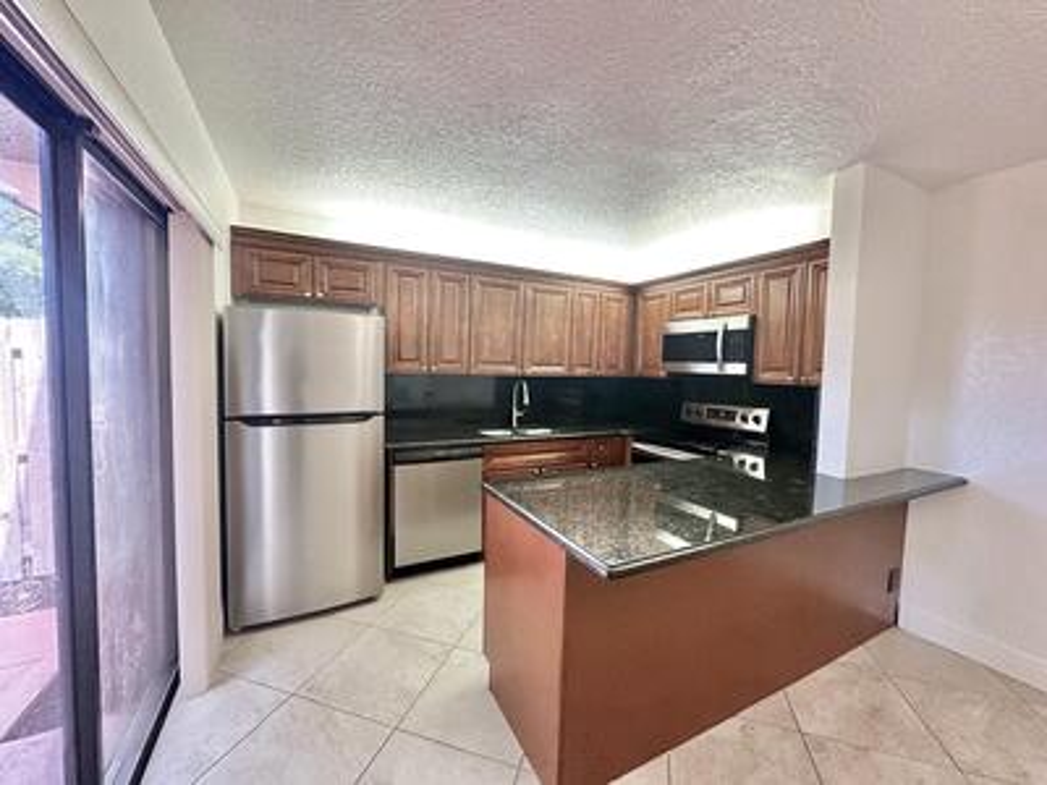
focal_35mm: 14
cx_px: 524
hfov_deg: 102.1
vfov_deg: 85.7
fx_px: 423
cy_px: 392
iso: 320
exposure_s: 1/120
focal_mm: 2.22
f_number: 2.2
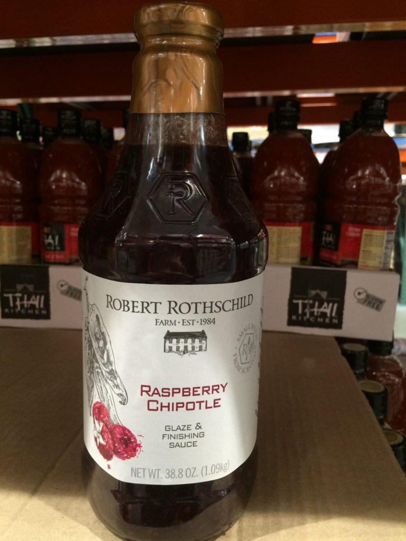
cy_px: 270
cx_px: 203
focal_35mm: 29
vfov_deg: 61.7
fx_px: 454
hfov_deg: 48.2
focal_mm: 4.15
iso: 320
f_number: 2.2
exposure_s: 1/33
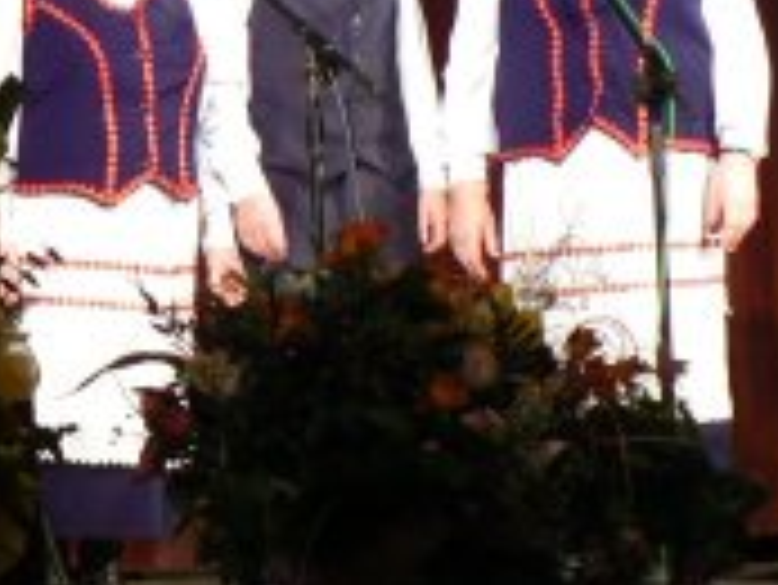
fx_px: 5308
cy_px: -81
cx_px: 18
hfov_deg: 8.3
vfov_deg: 6.3
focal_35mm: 236
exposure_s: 1/30
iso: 125
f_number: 3.2
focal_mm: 16.9
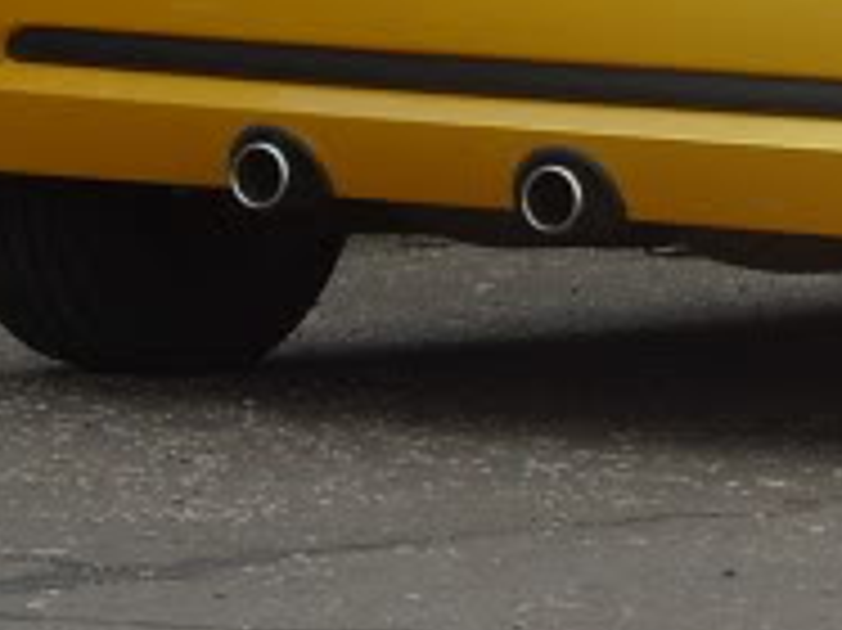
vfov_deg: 4.7
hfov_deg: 6.1
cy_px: 18
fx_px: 7730
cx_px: 1468
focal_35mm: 318
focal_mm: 13
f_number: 3.8
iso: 80
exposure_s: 1/180
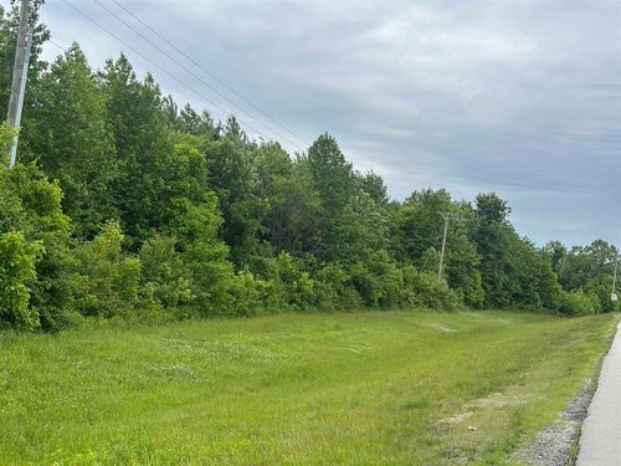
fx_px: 861
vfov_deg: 30.3
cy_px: 233
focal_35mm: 48
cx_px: 310
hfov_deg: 39.7
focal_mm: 6.86
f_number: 1.78
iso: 64
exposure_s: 1/2304
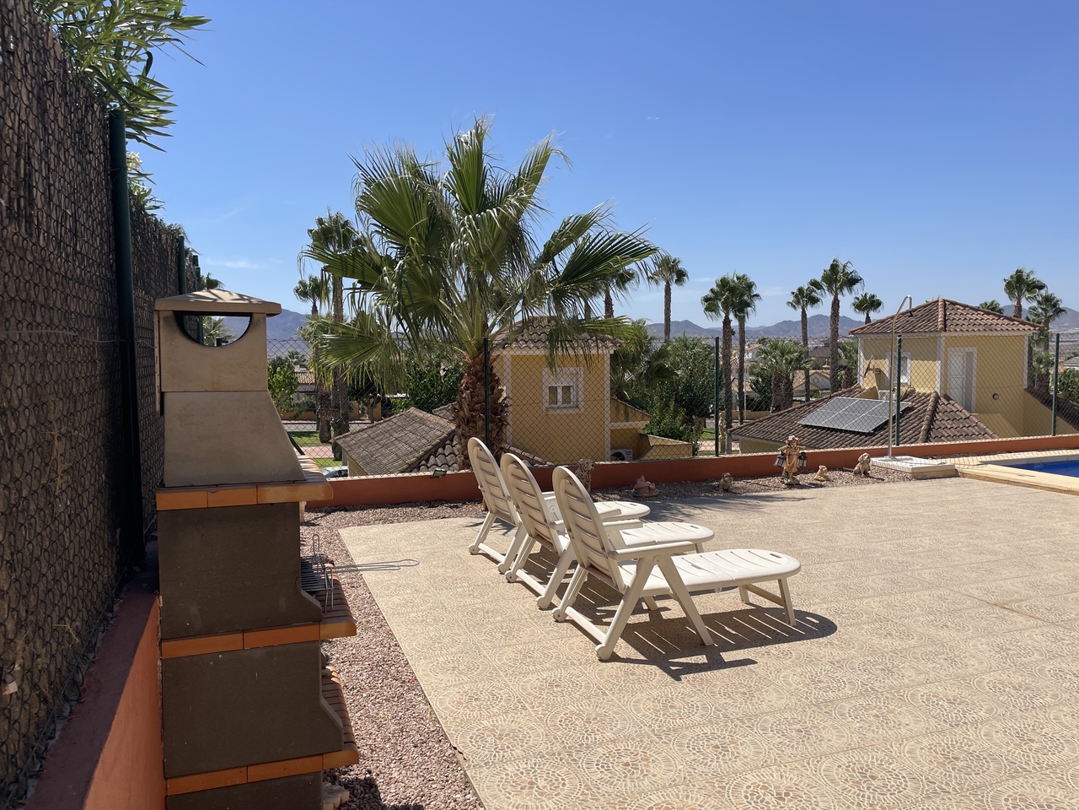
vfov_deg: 53.1
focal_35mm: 26
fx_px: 810
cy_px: 405
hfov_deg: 67.3
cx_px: 540
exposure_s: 1/5291
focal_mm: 4.2
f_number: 1.6
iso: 32
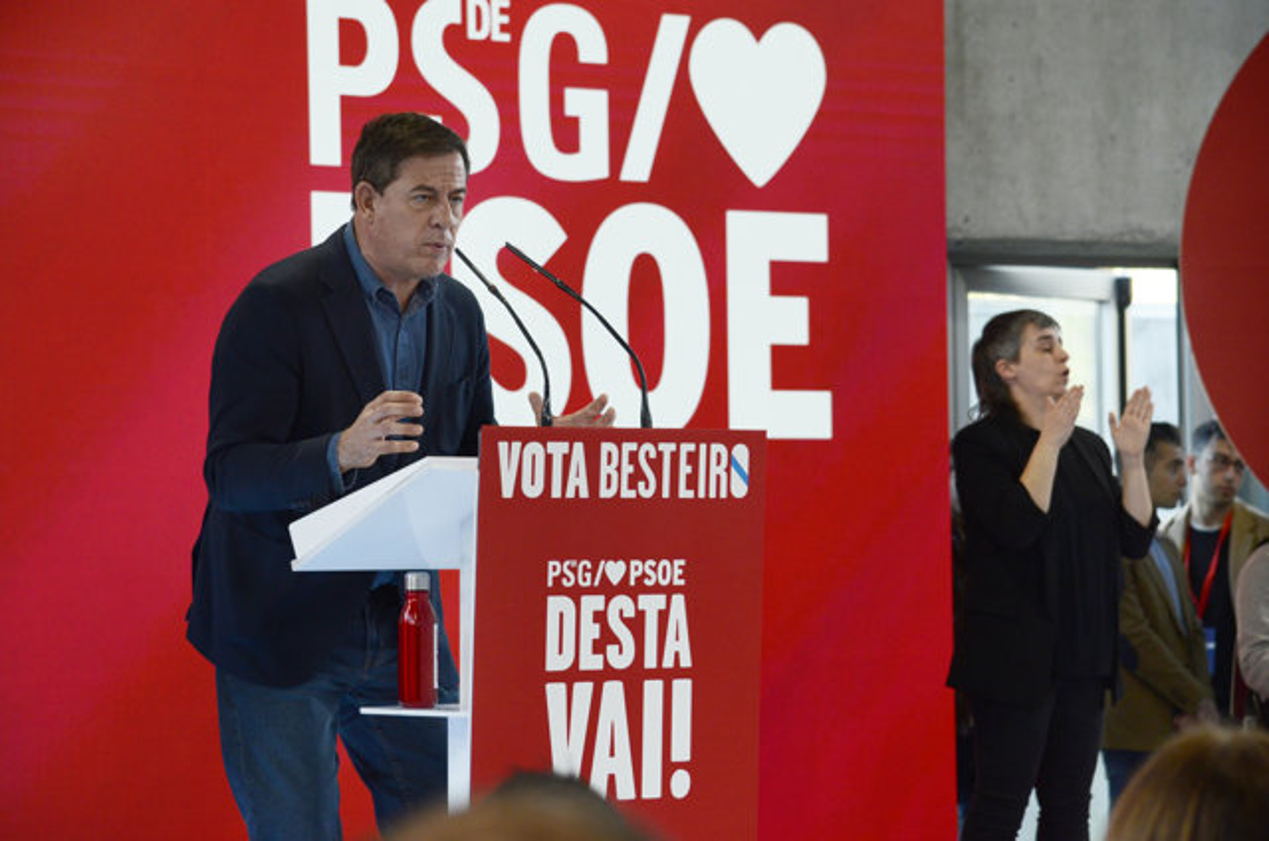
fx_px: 4538
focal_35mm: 129
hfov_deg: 15.9
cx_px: 634
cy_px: 420
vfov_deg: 10.6
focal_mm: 86
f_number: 5.6
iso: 1000
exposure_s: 1/400
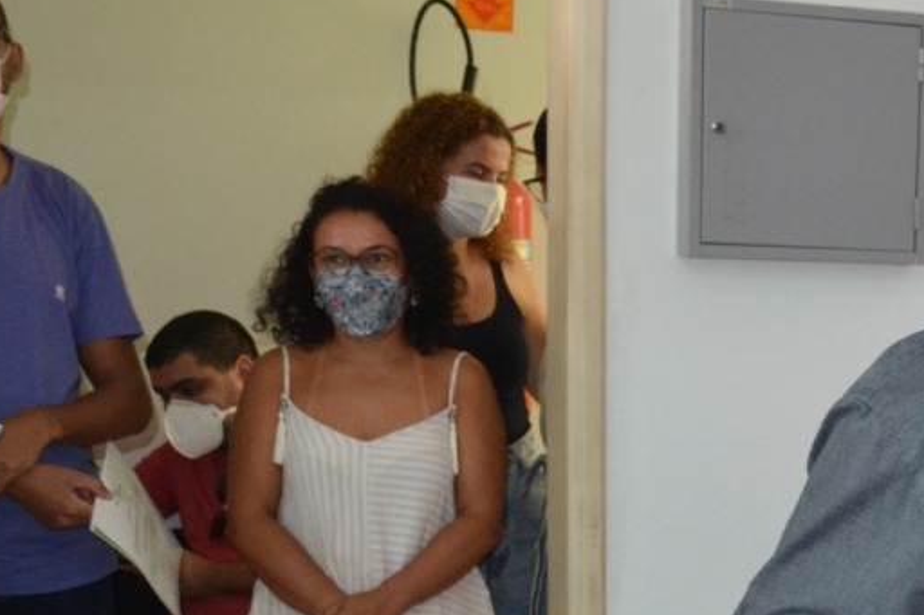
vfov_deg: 14.0
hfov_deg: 19.2
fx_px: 2437
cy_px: 743
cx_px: 1323
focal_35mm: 95
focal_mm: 20
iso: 1250
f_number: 3.8
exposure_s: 1/60
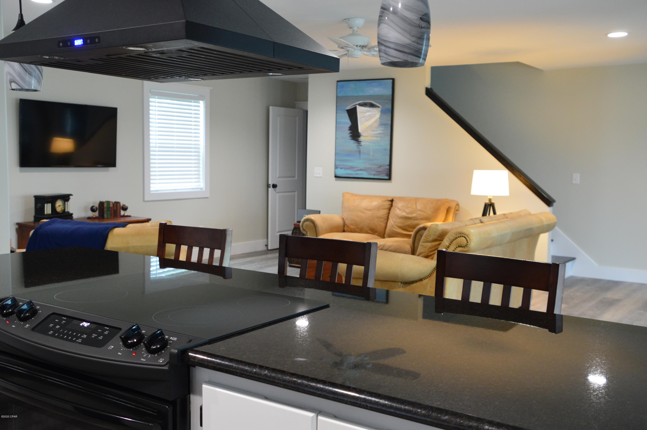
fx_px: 646
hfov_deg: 53.2
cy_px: 215
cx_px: 324
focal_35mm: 36
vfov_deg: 36.8
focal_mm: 24
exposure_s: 1/15
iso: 800
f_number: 5.6
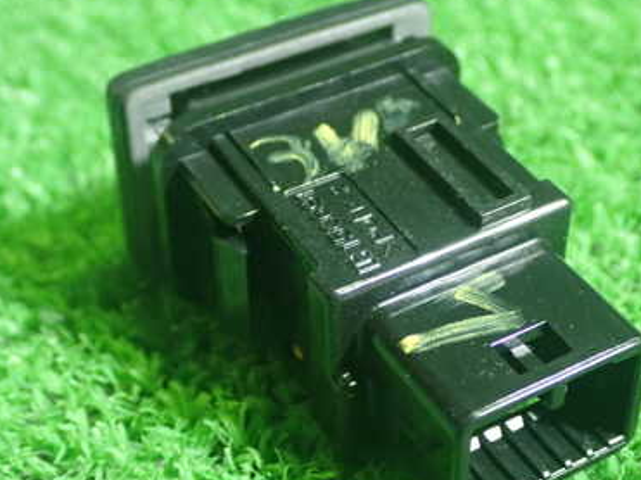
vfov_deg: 19.4
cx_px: 392
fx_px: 1407
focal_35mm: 76
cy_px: 266
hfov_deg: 25.6
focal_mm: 8.4
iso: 800
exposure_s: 1/25
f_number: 3.1
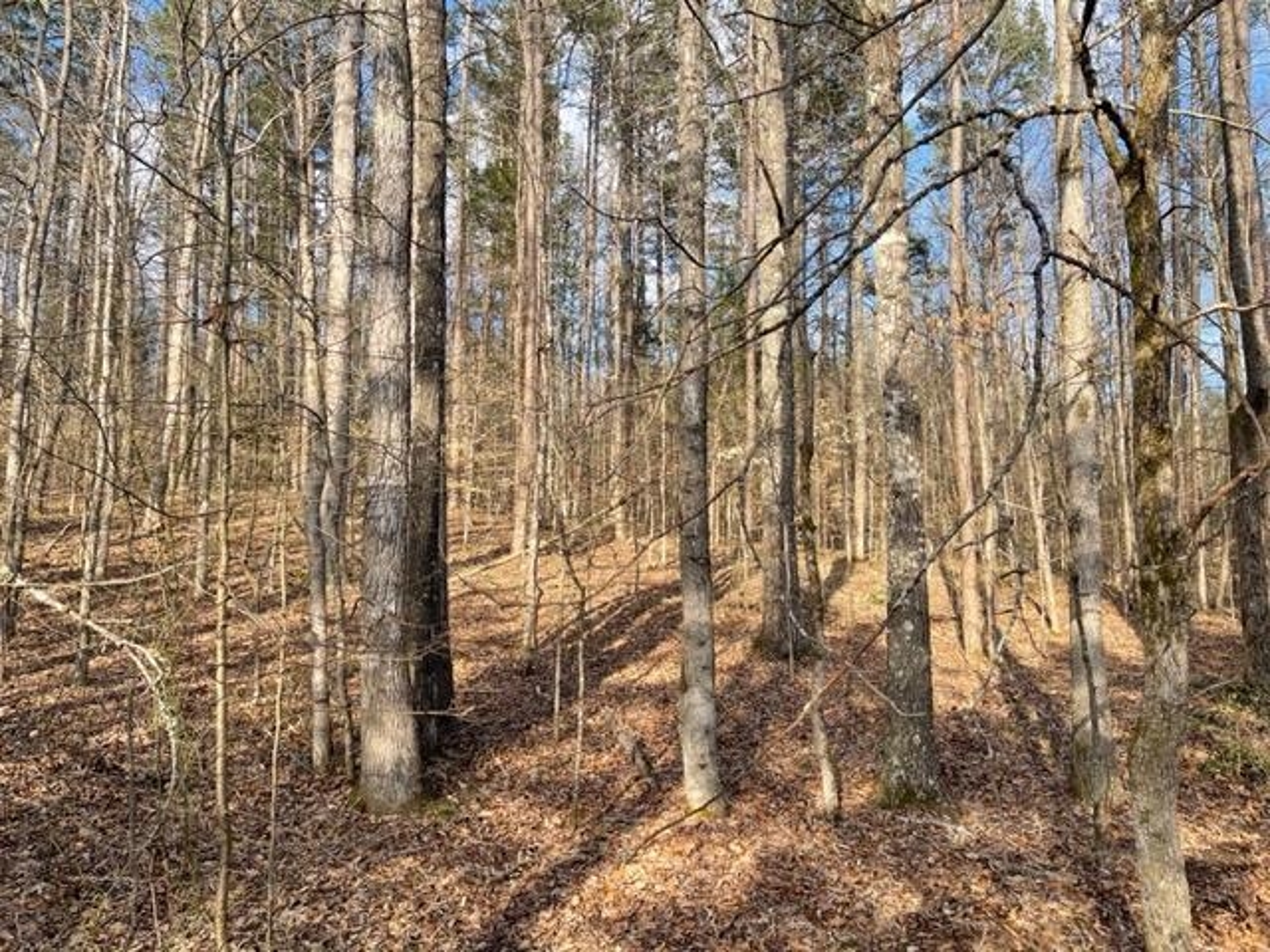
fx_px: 954
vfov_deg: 53.1
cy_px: 476
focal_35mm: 26
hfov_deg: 67.3
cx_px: 635
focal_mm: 5.1
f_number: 1.6
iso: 32
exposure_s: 1/813
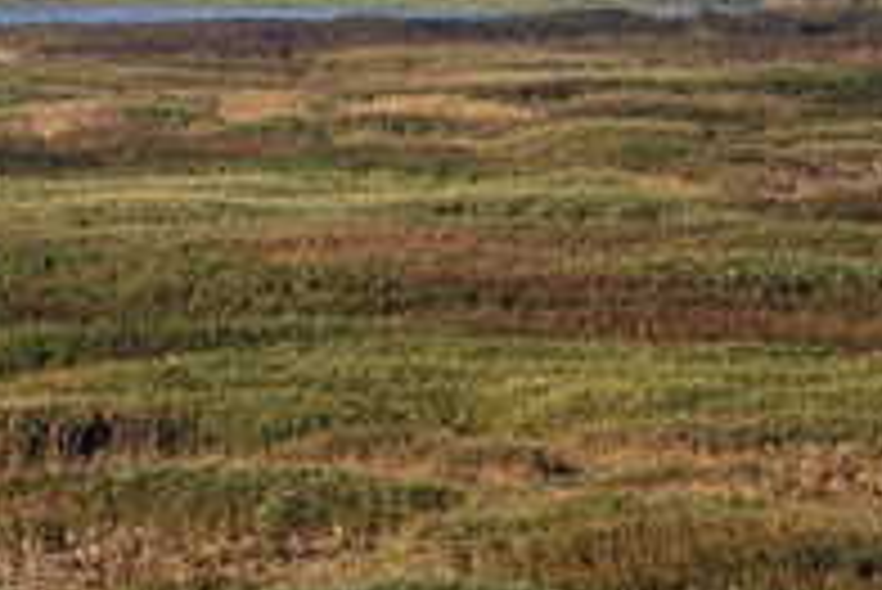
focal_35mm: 429
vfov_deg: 3.2
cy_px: 77
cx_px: 414
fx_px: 10518
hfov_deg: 4.8
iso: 200
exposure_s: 1/250
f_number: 9
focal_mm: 200
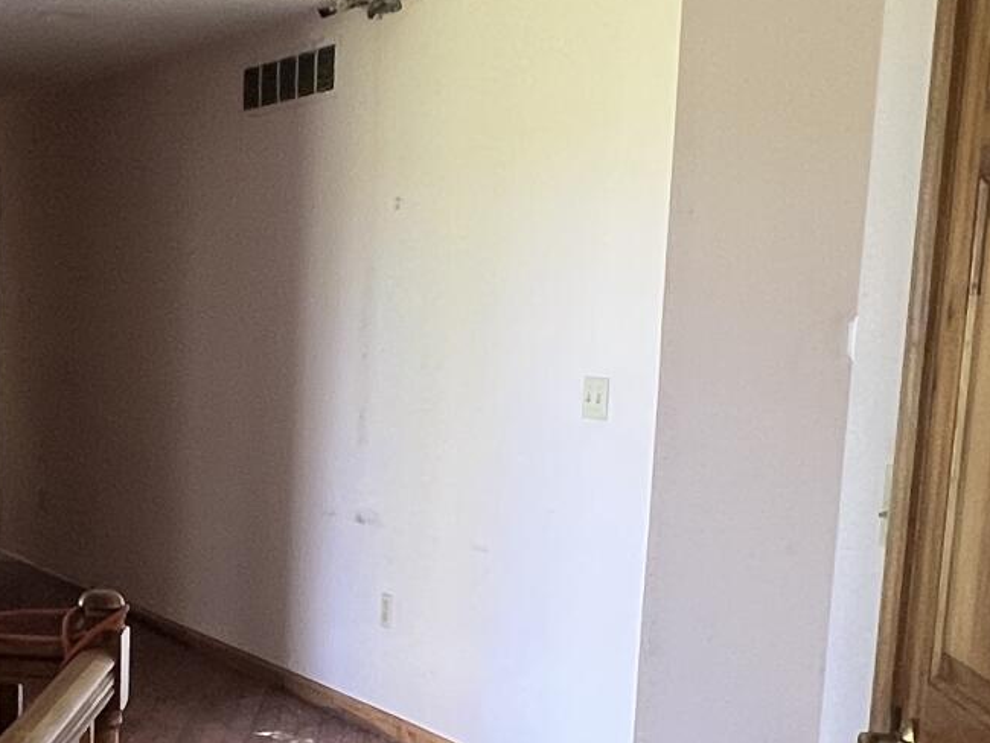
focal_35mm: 60
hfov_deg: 30.9
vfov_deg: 23.7
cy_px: 679
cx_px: 122
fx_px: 1717
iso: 250
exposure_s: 1/67
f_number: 1.8
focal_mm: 1.57
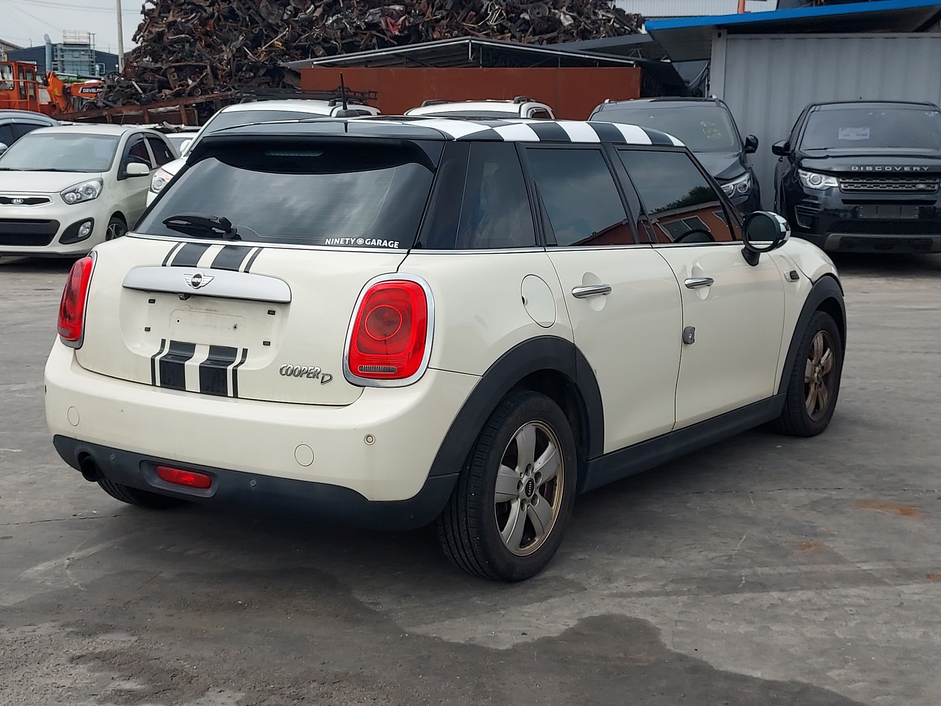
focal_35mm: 24
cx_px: 470
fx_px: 652
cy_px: 353
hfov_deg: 71.6
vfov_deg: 56.8
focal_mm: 4.6
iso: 40
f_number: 1.8
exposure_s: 1/646
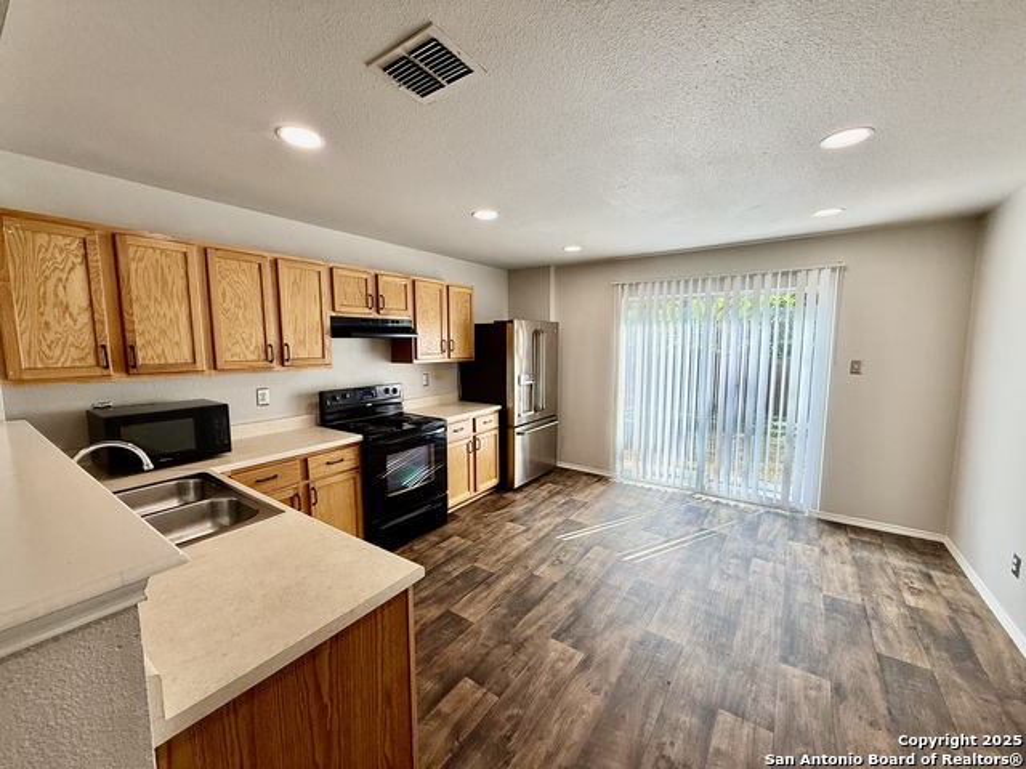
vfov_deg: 85.7
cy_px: 384
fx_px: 415
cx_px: 513
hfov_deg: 102.1
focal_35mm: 14
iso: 64
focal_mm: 2.22
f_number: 2.2
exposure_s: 1/150
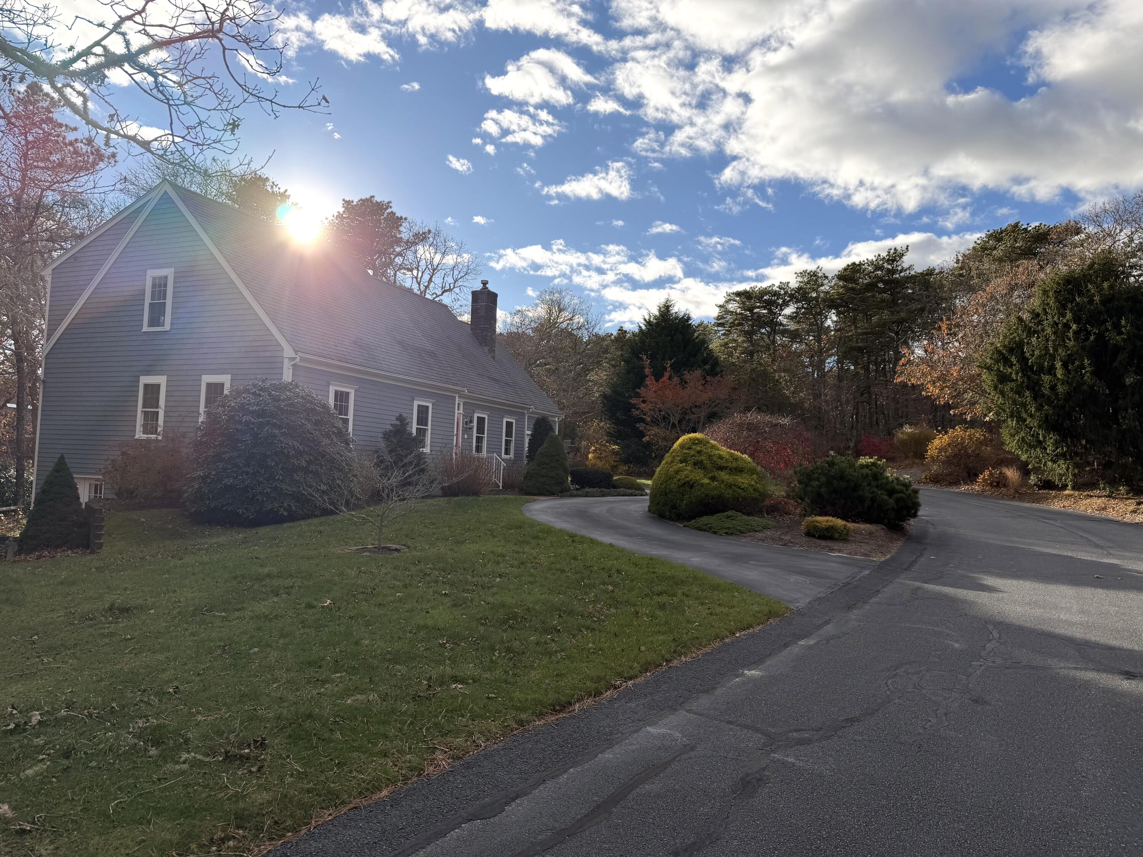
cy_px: 428
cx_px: 572
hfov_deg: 71.6
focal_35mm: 24
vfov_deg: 56.8
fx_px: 792
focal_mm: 6.76
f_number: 1.78
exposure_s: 1/5319
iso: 80
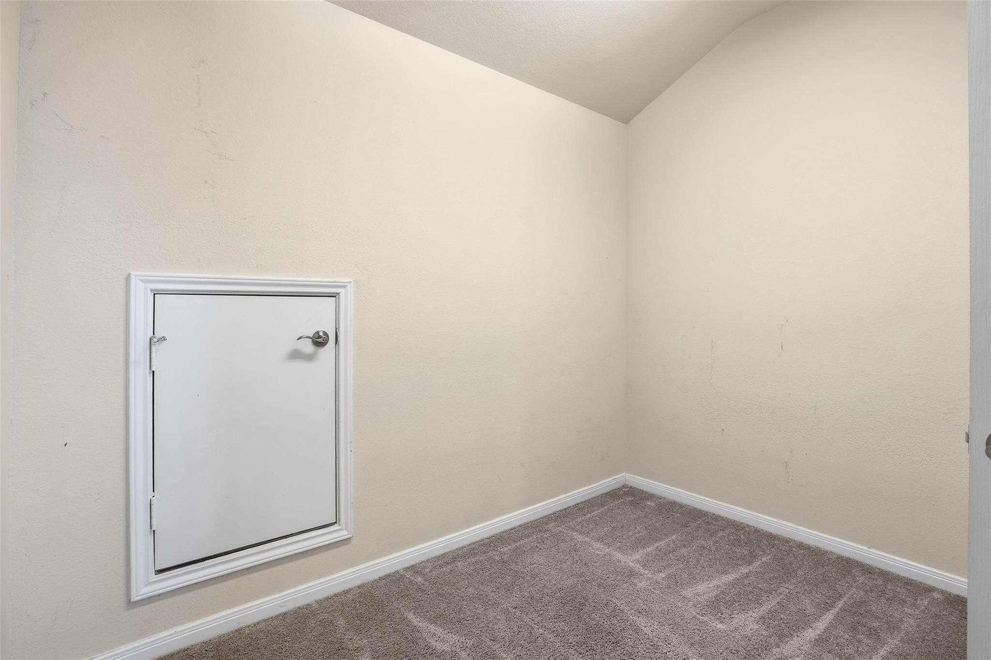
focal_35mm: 16
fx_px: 440
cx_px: 496
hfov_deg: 96.7
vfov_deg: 73.7
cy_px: 330
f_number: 8
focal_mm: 16
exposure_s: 1/20
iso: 200
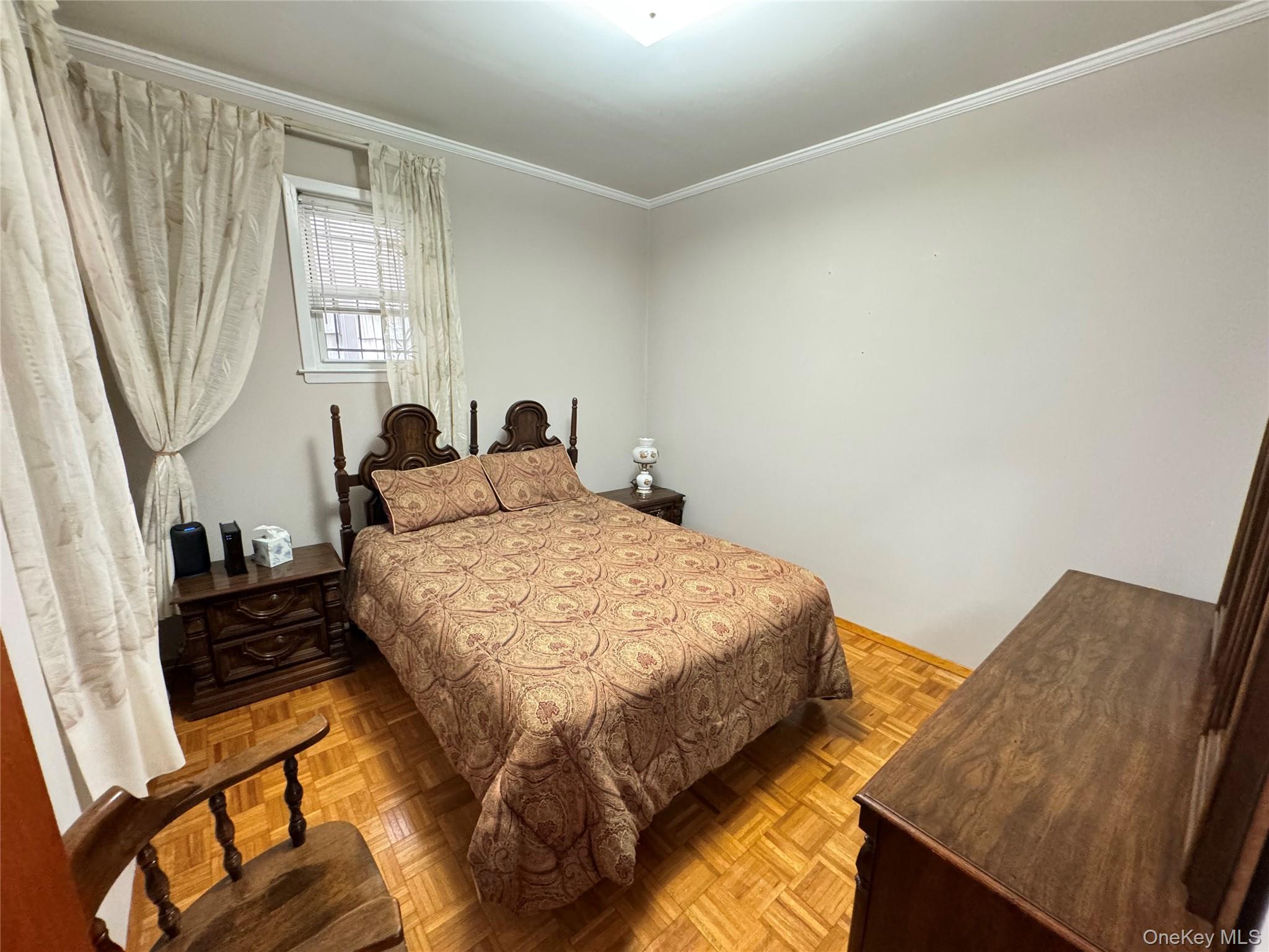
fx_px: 513
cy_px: 476
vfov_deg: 85.7
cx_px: 634
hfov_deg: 102.1
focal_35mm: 14
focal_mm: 2.22
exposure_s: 1/60
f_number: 2.2
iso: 640
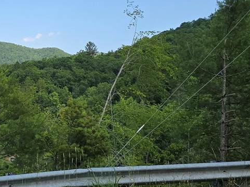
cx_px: 1
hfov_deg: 29.6
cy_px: 81
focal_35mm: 61
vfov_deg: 24.0
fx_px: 440
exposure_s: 1/447
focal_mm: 6.3
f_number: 1.7
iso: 12
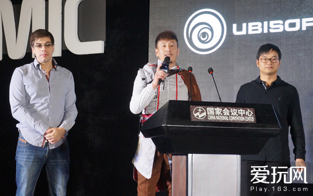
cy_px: 96
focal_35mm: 77
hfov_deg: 26.8
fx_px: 657
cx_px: 157
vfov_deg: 17.0
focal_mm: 50
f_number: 11
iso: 3200
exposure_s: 1/50
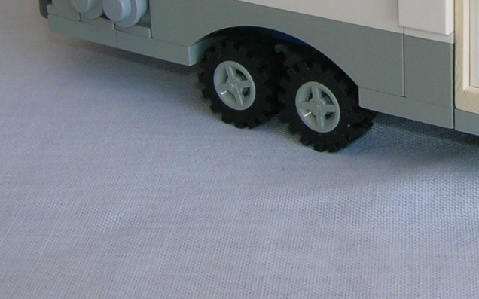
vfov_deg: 13.3
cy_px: -47
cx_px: 425
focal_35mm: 96
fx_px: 1253
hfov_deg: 21.2
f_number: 4.9
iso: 50
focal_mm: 6
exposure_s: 1/42
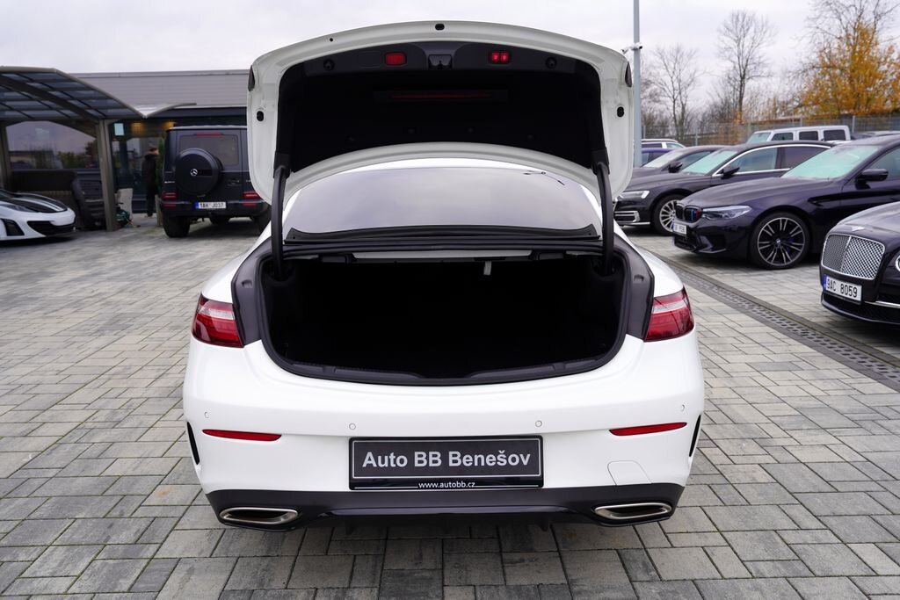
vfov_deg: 45.0
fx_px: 725
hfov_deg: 63.7
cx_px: 450
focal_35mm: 29
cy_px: 300
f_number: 5
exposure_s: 1/80
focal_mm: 29
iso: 100
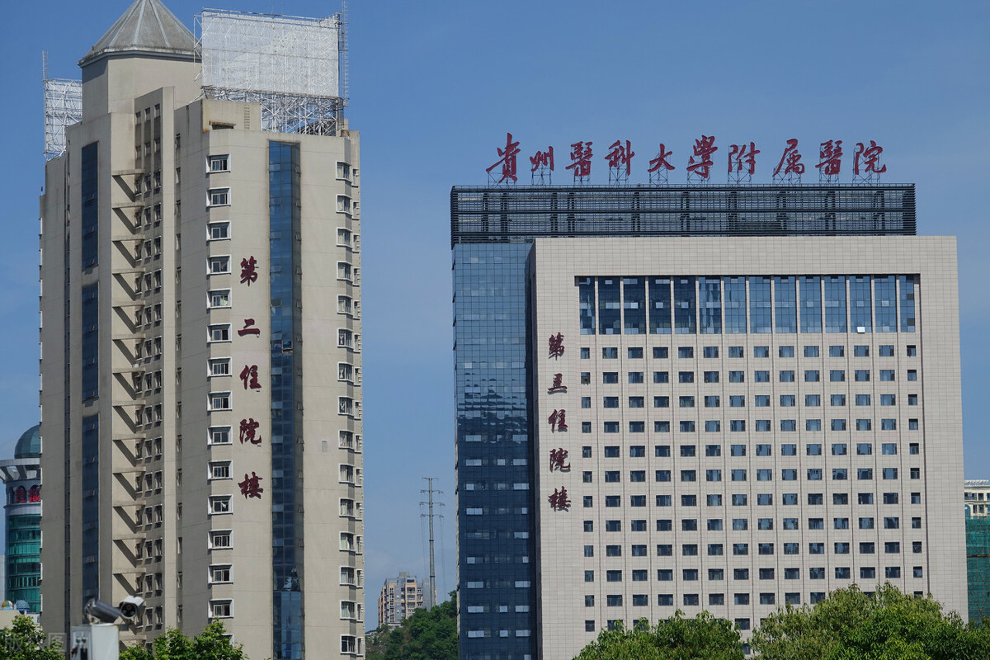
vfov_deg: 8.9
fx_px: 4235
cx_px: 495
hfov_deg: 13.3
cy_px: 330
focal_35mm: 154
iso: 100
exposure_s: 1/1000
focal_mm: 56.39
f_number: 5
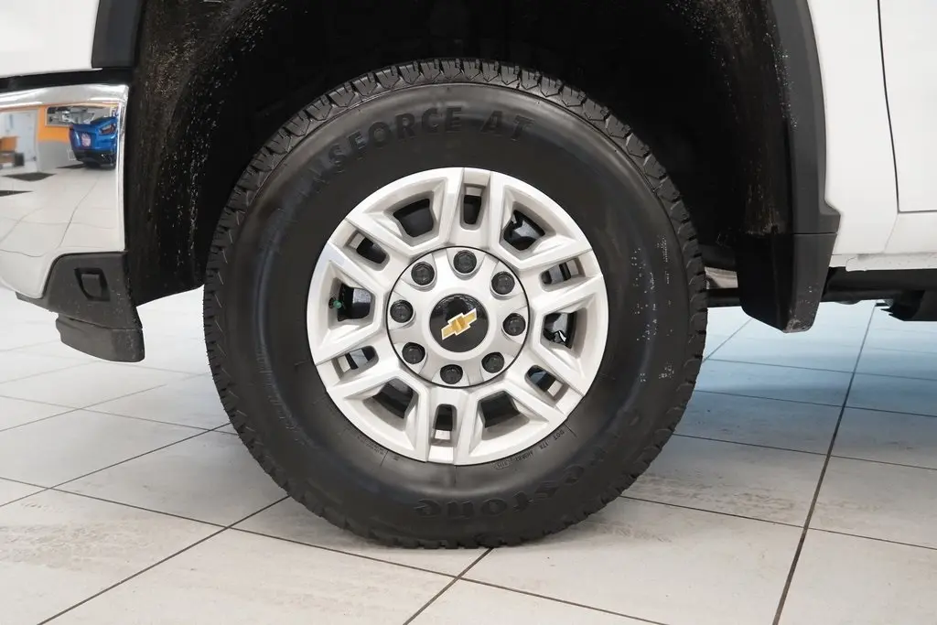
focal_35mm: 34
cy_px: 312
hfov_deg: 55.1
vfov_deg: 38.4
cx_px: 468
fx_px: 898
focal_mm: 23
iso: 2000
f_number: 4
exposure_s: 1/40
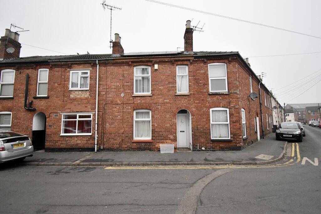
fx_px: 147
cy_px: 107
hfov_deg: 95.0
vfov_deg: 72.1
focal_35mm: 16
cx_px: 160
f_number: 4.8
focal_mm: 11
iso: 2800
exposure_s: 1/4000
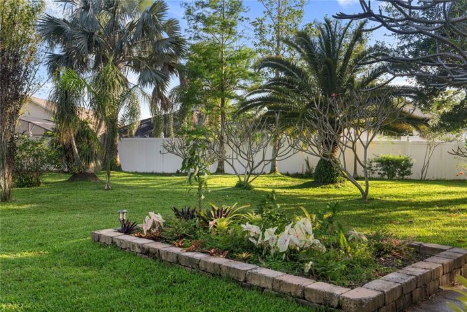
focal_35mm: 34
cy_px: 156
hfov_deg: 55.8
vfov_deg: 38.9
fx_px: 441
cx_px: 234
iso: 100
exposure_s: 1/8
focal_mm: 34
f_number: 8
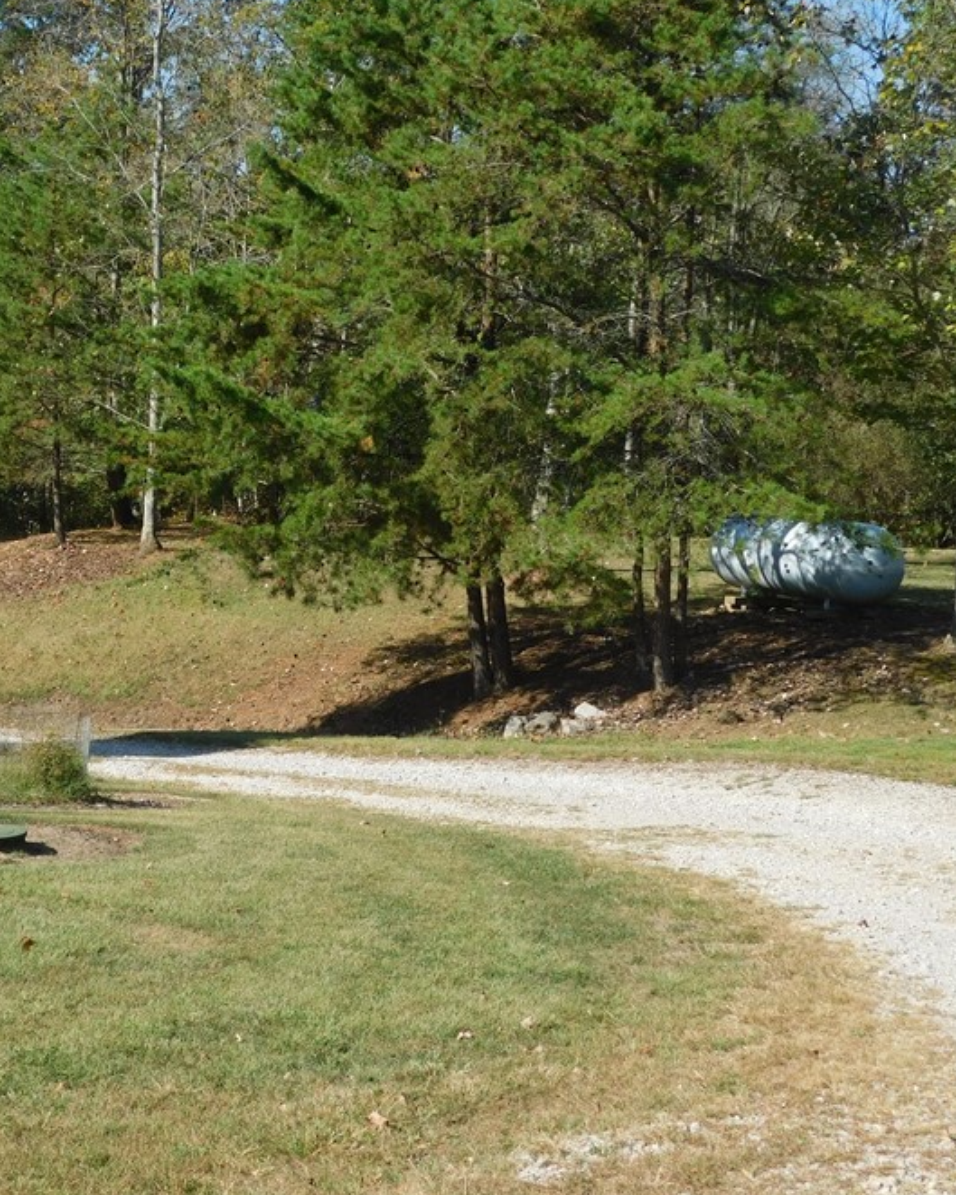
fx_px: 2404
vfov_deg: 27.9
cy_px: 560
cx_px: 170
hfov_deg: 22.1
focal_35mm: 68
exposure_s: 1/800
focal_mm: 8
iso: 125
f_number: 3.7
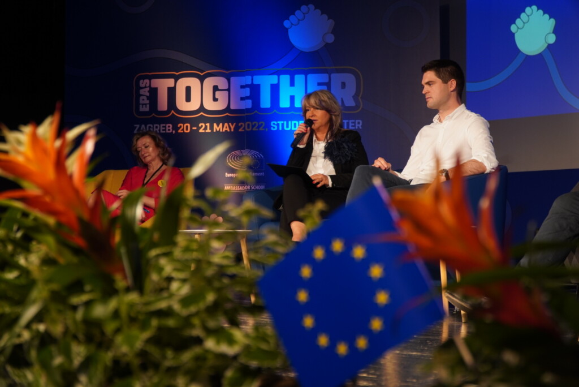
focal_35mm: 60
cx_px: 290
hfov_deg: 33.4
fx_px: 966
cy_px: 194
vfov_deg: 22.7
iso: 640
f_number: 4
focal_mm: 40
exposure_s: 1/100
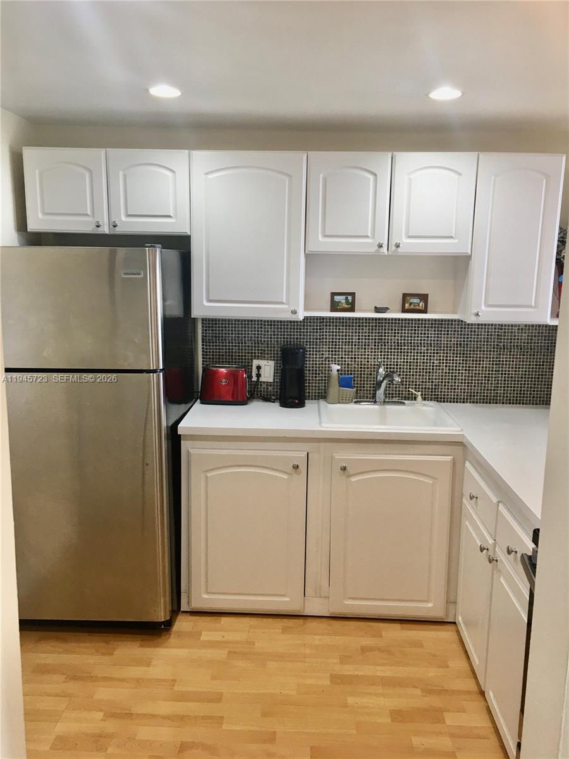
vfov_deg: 61.7
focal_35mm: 29
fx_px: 636
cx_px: 284
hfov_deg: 48.2
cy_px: 380
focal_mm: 4.15
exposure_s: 1/15
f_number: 2.2
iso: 25
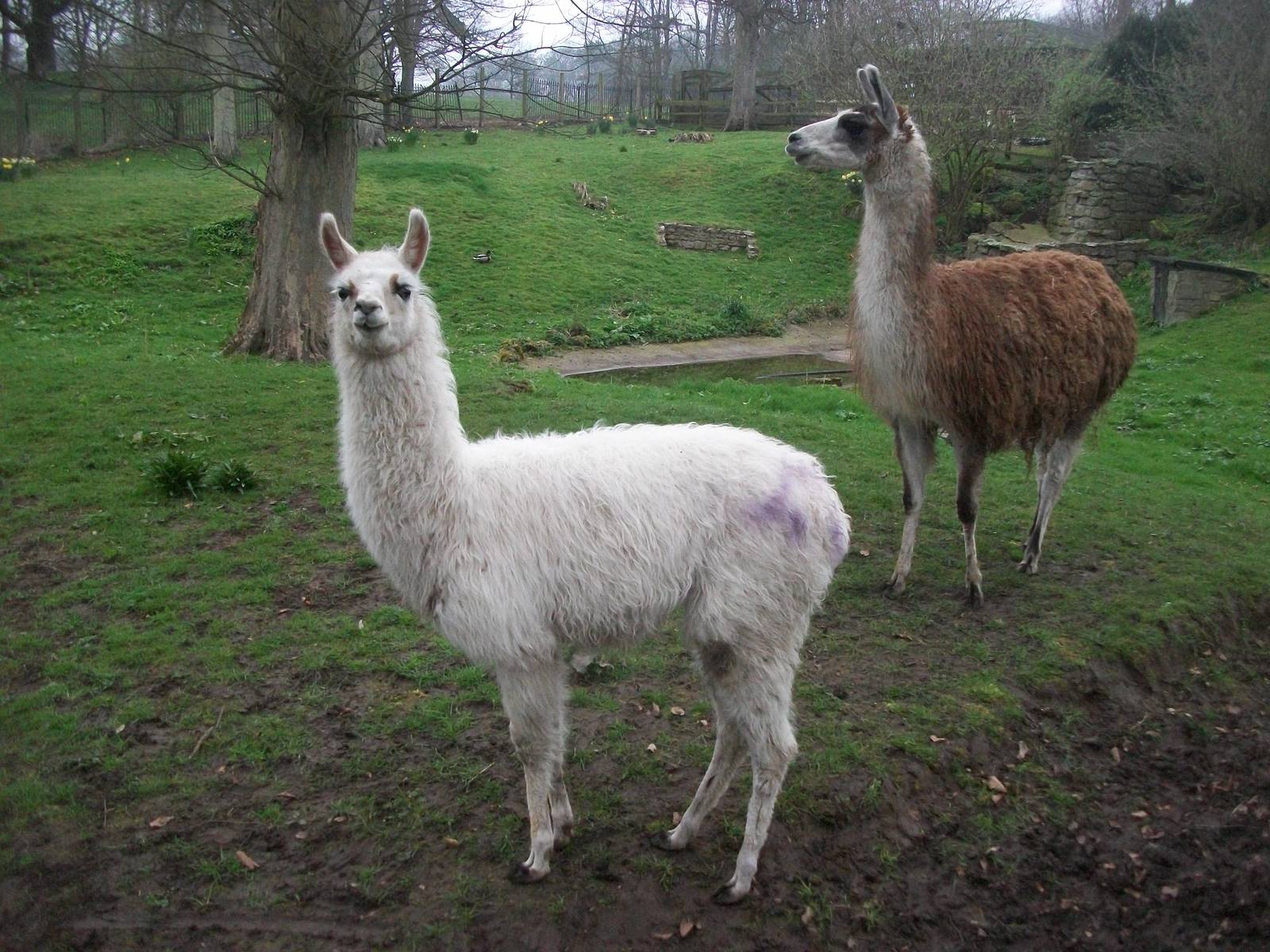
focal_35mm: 32
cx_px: 635
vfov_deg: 44.2
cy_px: 476
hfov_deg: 56.8
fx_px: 1174
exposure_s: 1/500
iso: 324
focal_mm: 5.7
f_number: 2.9
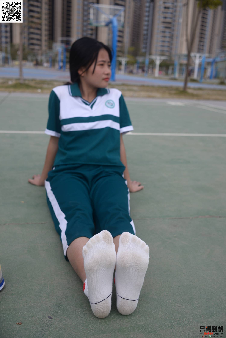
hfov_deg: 37.9
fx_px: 329
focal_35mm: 35
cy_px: 169
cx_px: 113
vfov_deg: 54.4
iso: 160
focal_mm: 35
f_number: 5.6
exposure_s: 1/1000
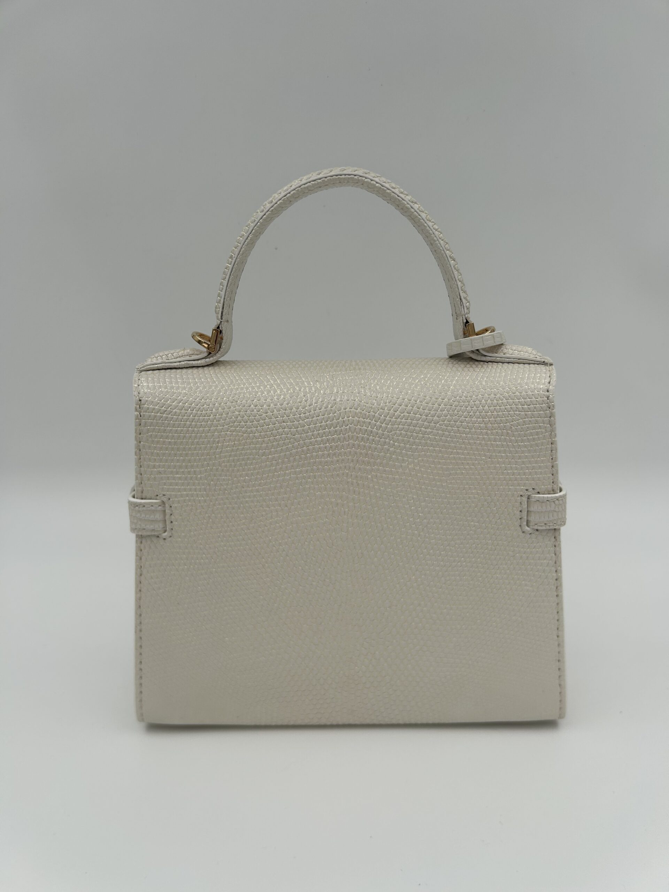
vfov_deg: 67.3
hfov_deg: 53.1
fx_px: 670
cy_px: 446
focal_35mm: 26
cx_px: 334
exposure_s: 1/1698
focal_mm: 5.7
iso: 50
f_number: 1.5
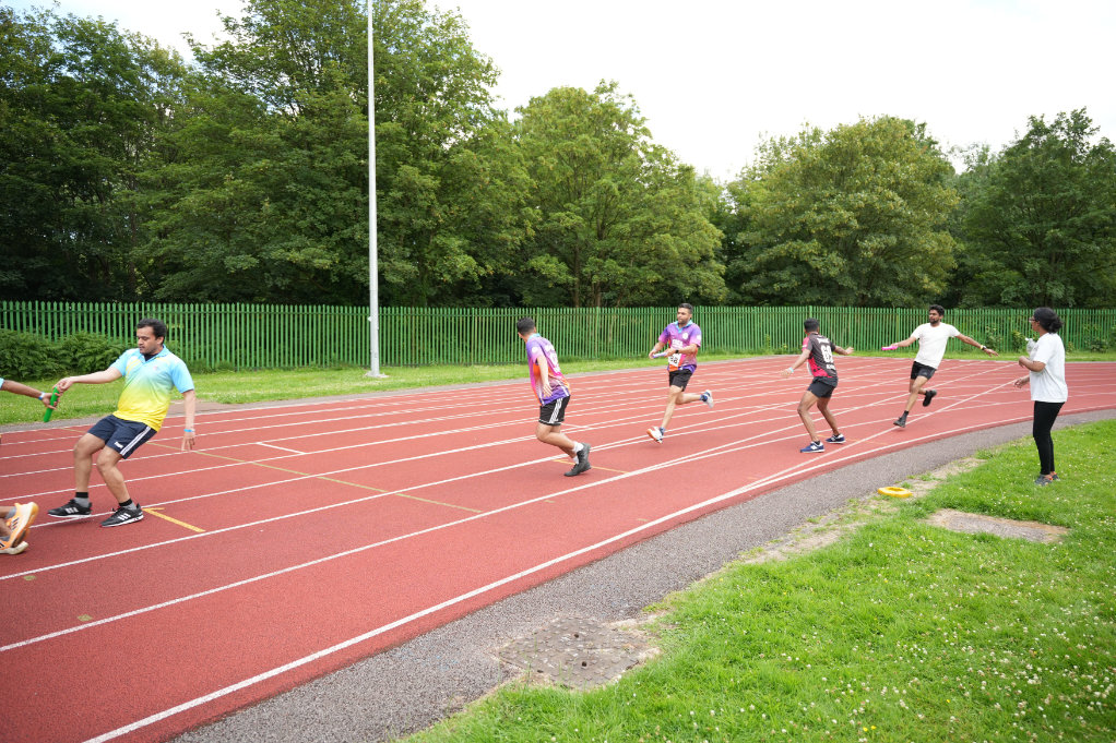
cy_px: 372
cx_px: 558
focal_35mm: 24
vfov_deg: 53.1
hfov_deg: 73.8
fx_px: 744
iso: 250
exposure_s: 1/640
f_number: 2.8
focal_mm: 24
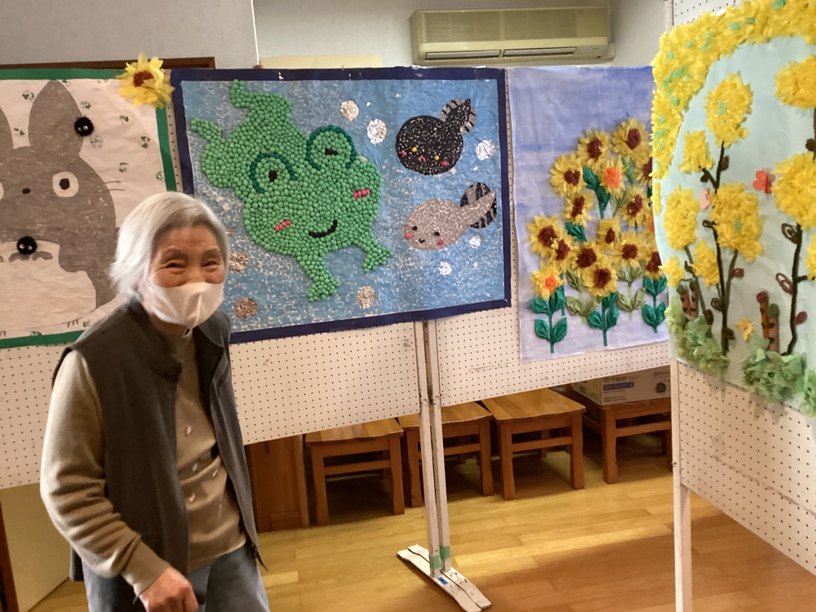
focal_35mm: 31
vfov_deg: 45.4
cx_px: 408
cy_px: 306
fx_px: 731
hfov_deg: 58.4
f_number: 2.4
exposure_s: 1/33
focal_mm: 3.3
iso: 320
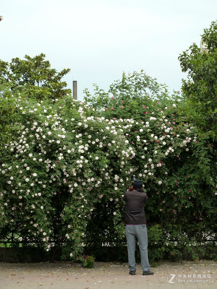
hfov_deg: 15.4
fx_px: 802
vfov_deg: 20.4
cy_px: 144
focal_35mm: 96
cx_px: 108
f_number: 4.3
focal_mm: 15.8
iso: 125
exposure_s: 1/80
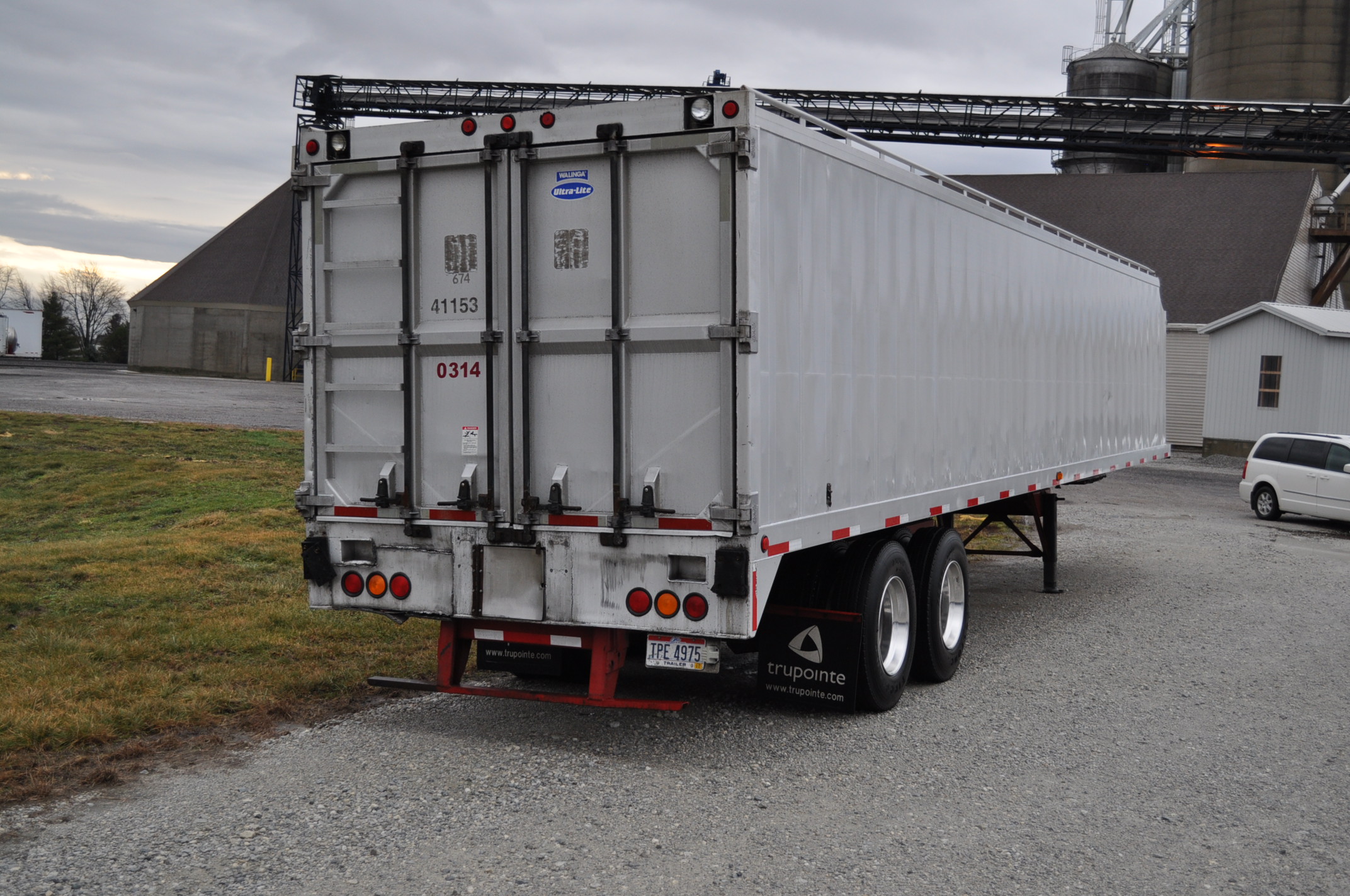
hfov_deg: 46.4
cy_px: 448
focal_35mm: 42
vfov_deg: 31.8
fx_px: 1573
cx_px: 675
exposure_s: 1/100
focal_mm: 28
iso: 400
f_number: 5
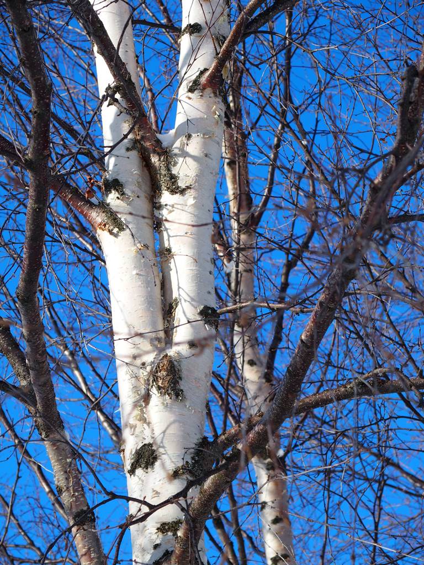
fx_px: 2450
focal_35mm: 150
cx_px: 212
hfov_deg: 9.9
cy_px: 282
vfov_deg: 13.2
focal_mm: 31.8
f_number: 4.5
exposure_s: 1/500
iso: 100
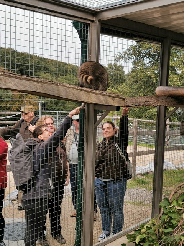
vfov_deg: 36.2
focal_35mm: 53
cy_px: 123
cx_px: 92
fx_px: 376
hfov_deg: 27.5
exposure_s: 1/1456
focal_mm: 5.58
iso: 50
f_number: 1.8
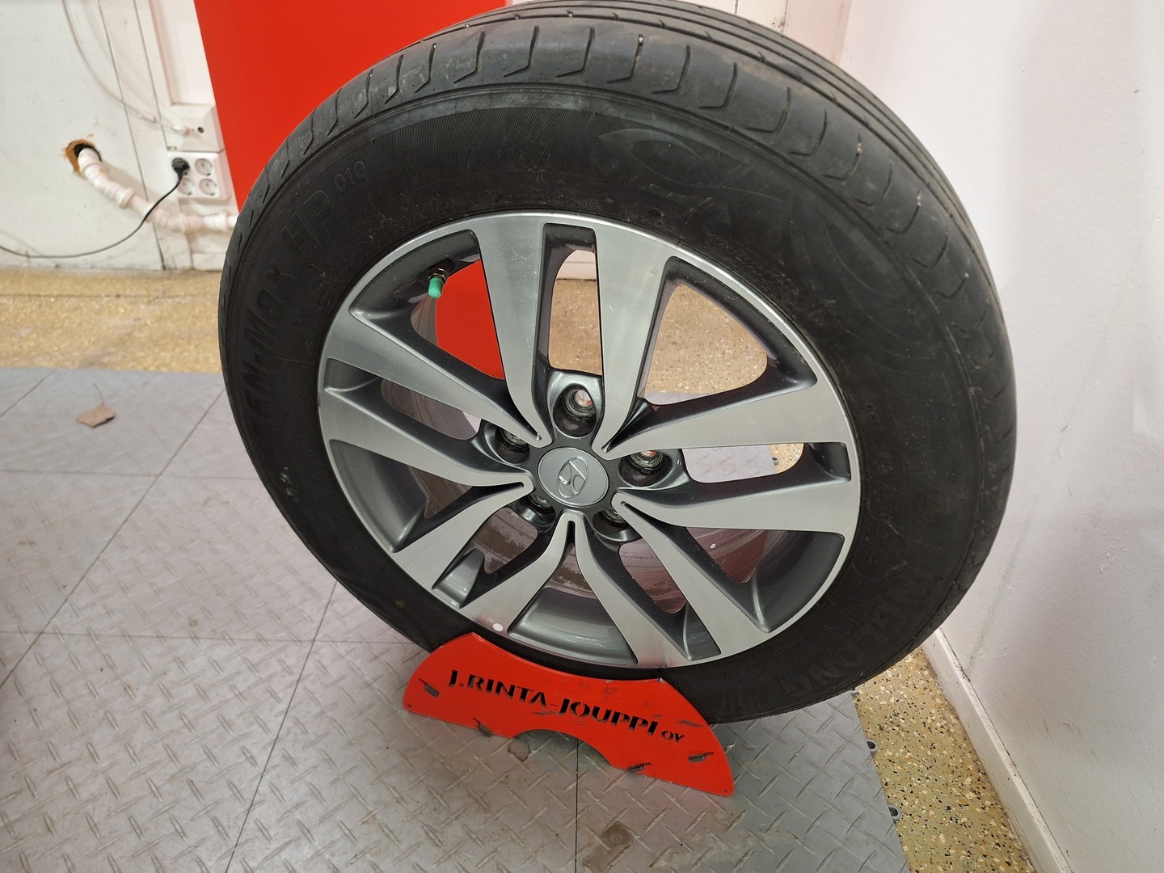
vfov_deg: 58.9
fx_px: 773
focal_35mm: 23
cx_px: 582
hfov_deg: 73.9
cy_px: 436
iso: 320
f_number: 1.8
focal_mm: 5.54
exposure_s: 1/25
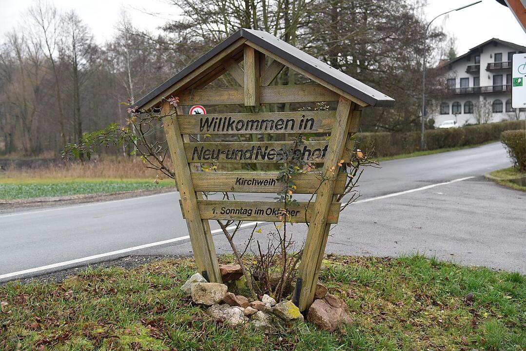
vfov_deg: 26.0
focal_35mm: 52
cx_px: 263
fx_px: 760
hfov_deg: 38.2
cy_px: 176
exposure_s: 1/800
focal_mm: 52
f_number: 4
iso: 800
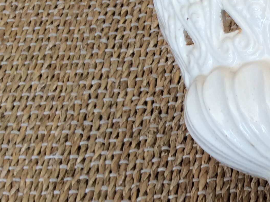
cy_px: 120
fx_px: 615
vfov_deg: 18.6
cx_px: 320
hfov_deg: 22.8
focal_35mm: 79
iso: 40
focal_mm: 3.3
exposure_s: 1/33
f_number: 2.4
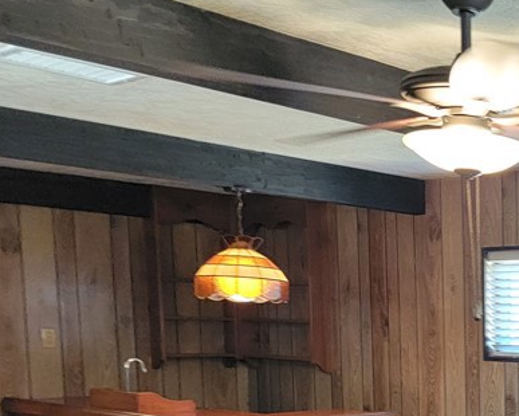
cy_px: 436
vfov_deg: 23.4
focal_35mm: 62
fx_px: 953
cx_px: 654
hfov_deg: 26.4
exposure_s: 1/40
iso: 400
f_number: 1.8
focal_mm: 6.7
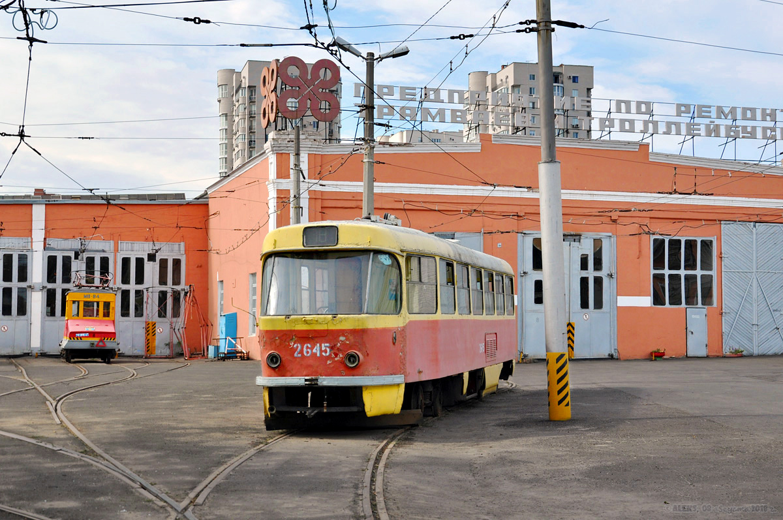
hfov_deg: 41.2
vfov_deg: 28.0
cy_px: 260
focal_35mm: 48
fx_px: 1043
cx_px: 392
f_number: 8
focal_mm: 32
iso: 200
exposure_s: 1/500
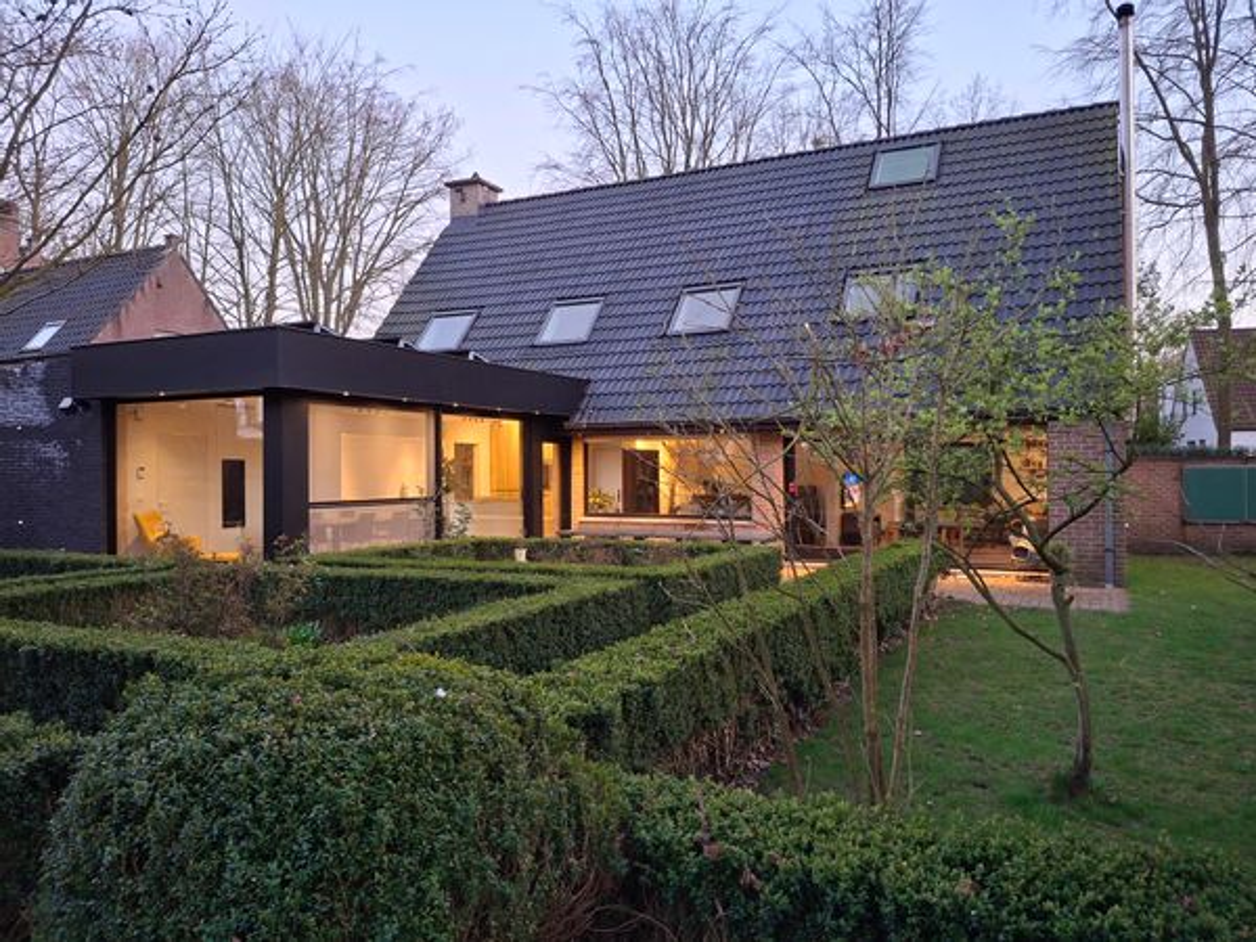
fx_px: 907
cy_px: 471
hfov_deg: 69.4
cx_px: 628
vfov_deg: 54.9
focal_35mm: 25
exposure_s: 1/33
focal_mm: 4.69
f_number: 1.8
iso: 250
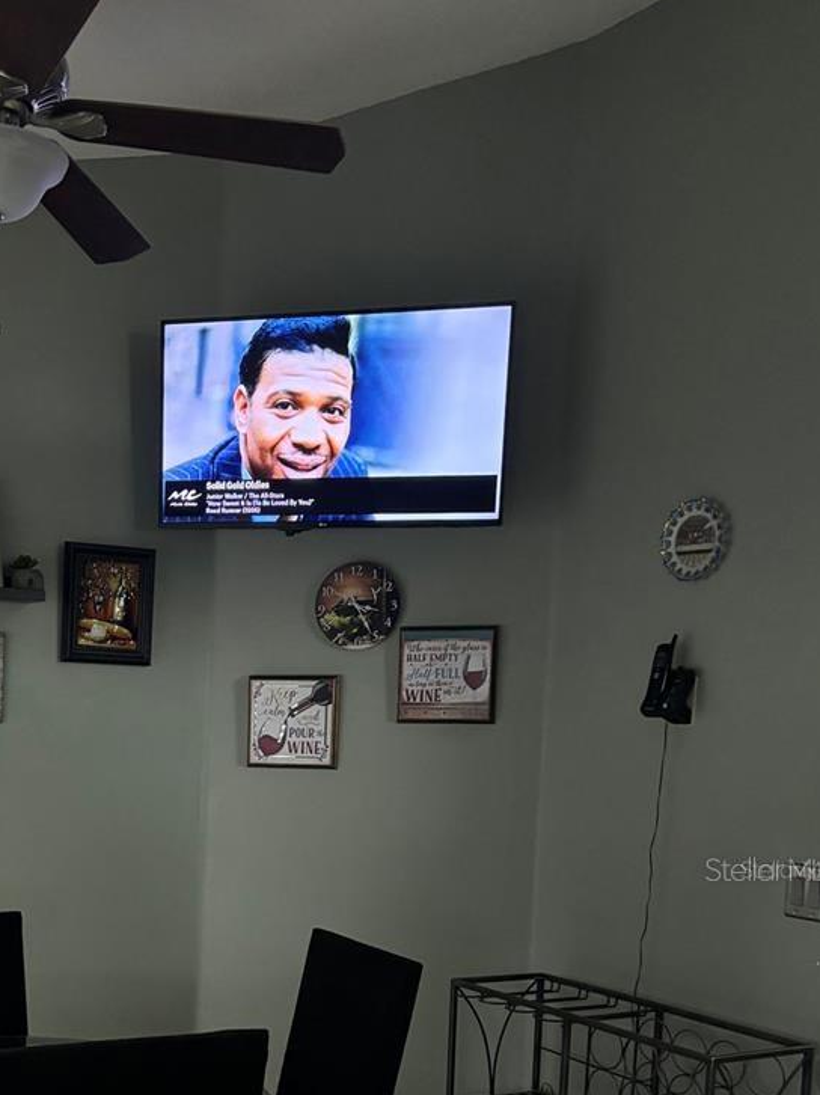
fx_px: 1359
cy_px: 869
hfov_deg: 32.7
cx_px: 169
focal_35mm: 43
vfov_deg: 42.0
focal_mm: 5.96
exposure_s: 1/60
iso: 250
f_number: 1.6
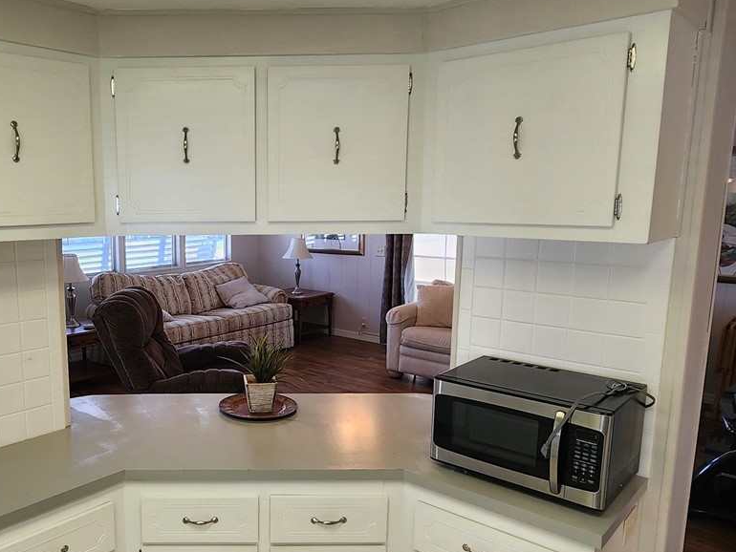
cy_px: 299
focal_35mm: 27
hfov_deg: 63.3
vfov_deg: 51.3
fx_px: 574
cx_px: 232
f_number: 2.2
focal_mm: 2.2
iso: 100
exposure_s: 1/60
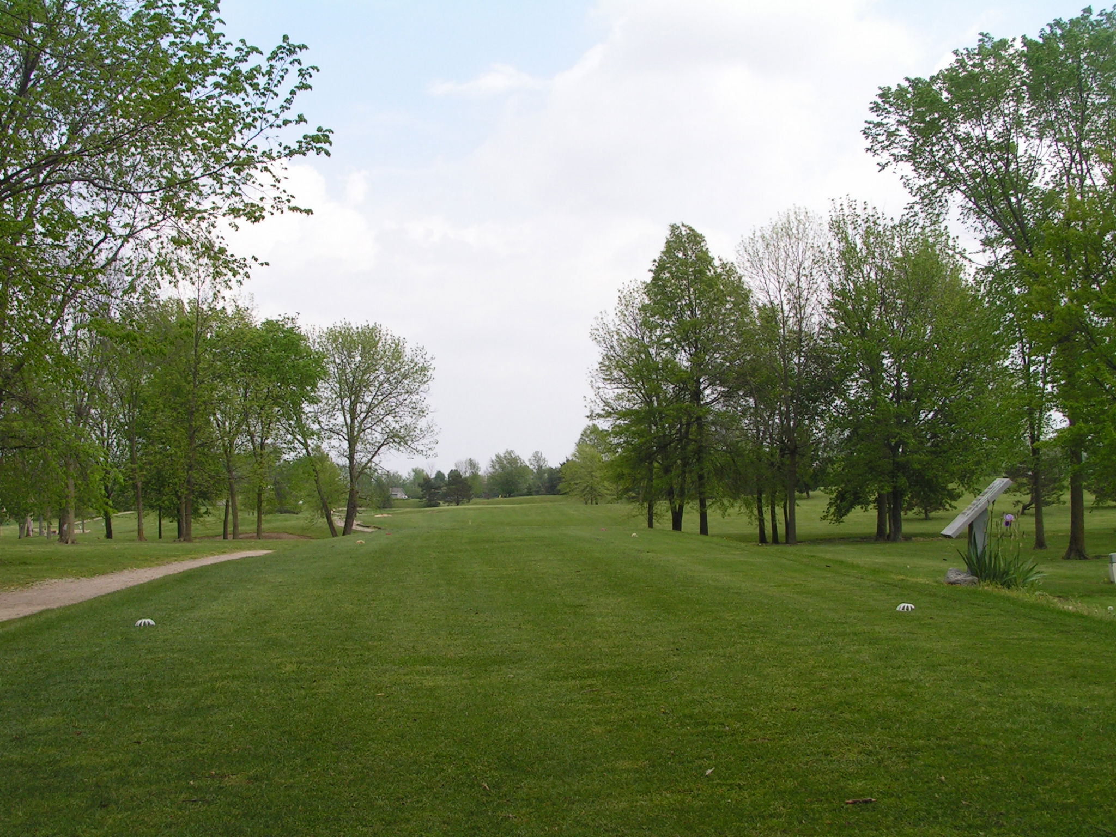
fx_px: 1419
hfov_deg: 42.9
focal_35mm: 44
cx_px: 558
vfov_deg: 32.9
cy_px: 418
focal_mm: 7.4
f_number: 5.6
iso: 50
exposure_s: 1/200
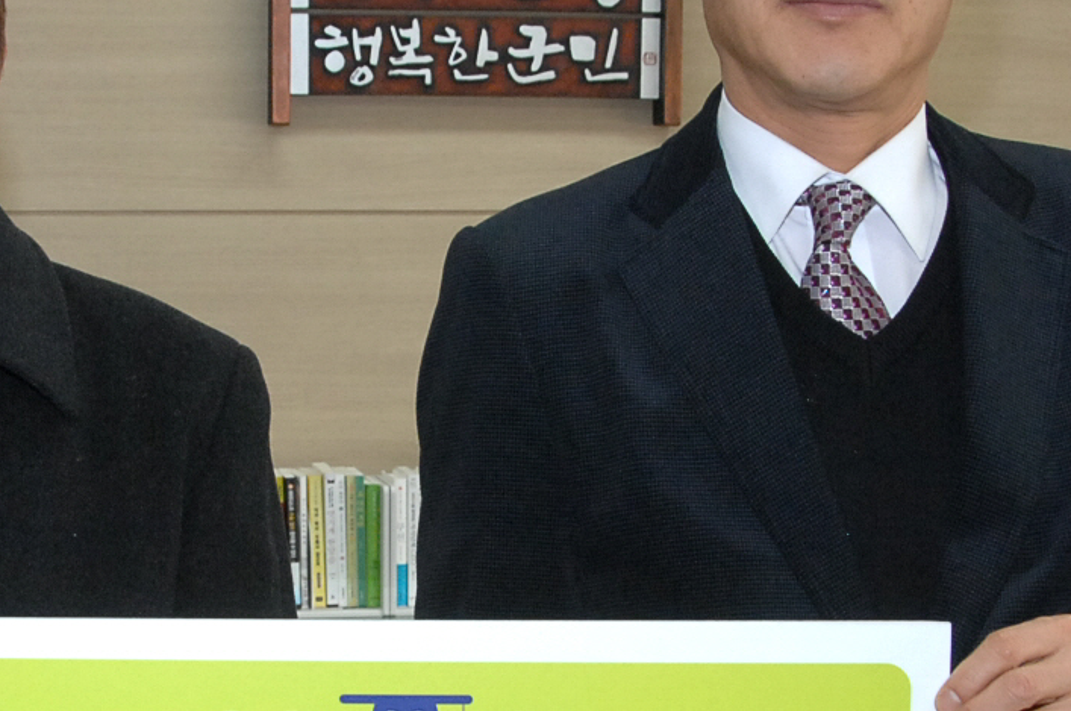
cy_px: 493
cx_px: 368
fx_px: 2703
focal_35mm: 91
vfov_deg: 14.9
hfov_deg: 22.3
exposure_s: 1/60
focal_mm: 20
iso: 500
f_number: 6
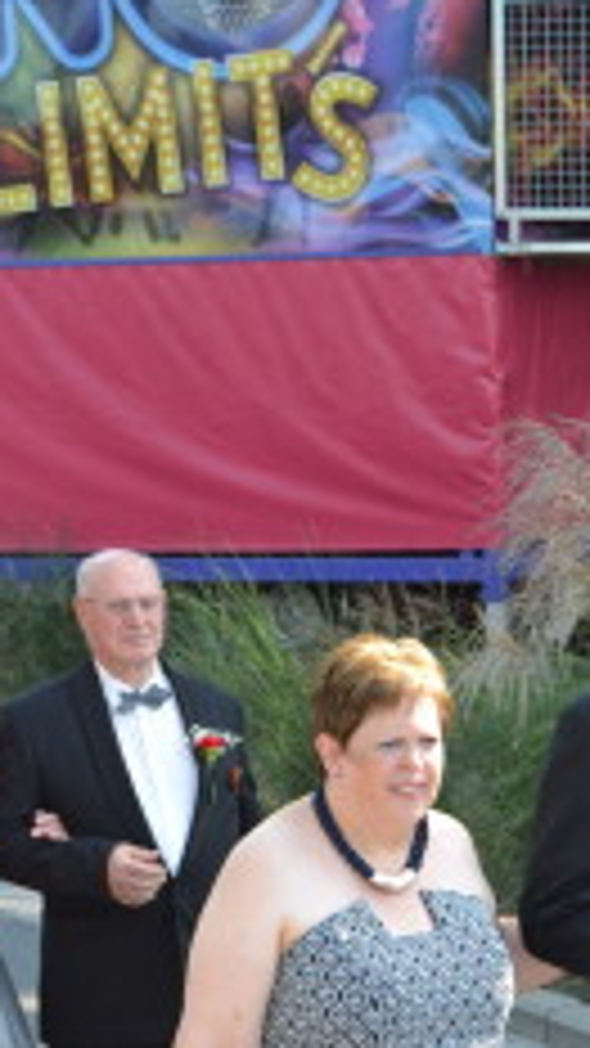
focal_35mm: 113
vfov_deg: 18.4
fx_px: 3146
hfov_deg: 10.6
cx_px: 662
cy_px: 1057
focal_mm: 35
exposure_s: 1/125
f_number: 5.6
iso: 180
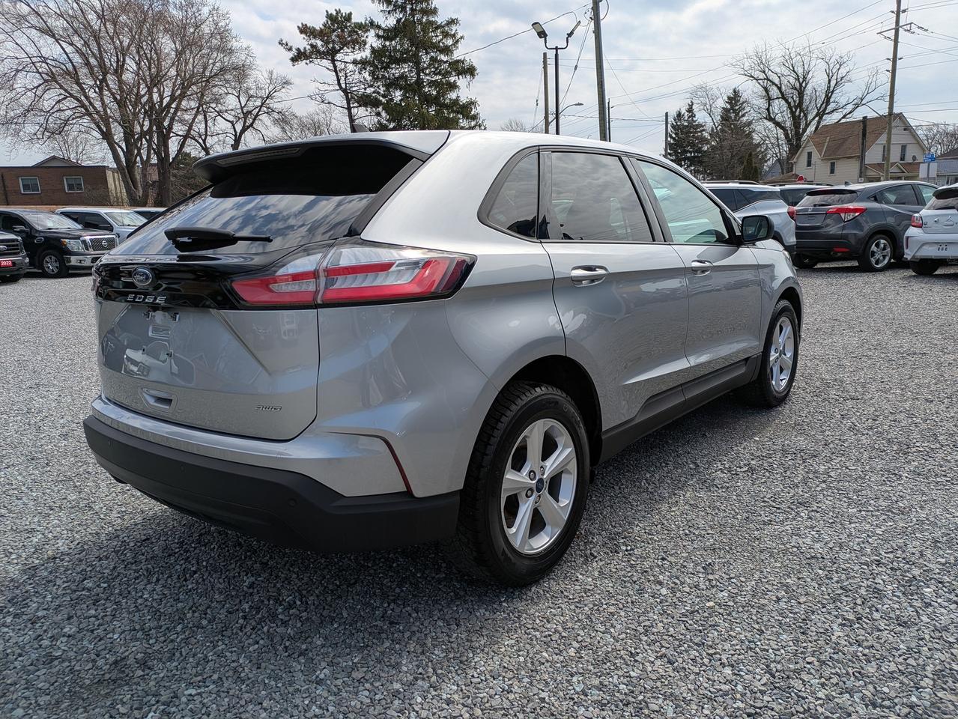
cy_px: 360
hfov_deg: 69.4
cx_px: 479
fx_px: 692
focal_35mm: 25
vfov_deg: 54.9
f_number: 1.89
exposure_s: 1/3745
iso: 47
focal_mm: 5.43
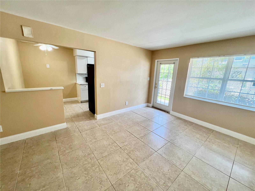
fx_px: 96
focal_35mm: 13
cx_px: 128
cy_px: 96
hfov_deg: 106.2
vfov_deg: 89.9
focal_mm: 1.57
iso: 100
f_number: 1.8
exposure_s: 1/120
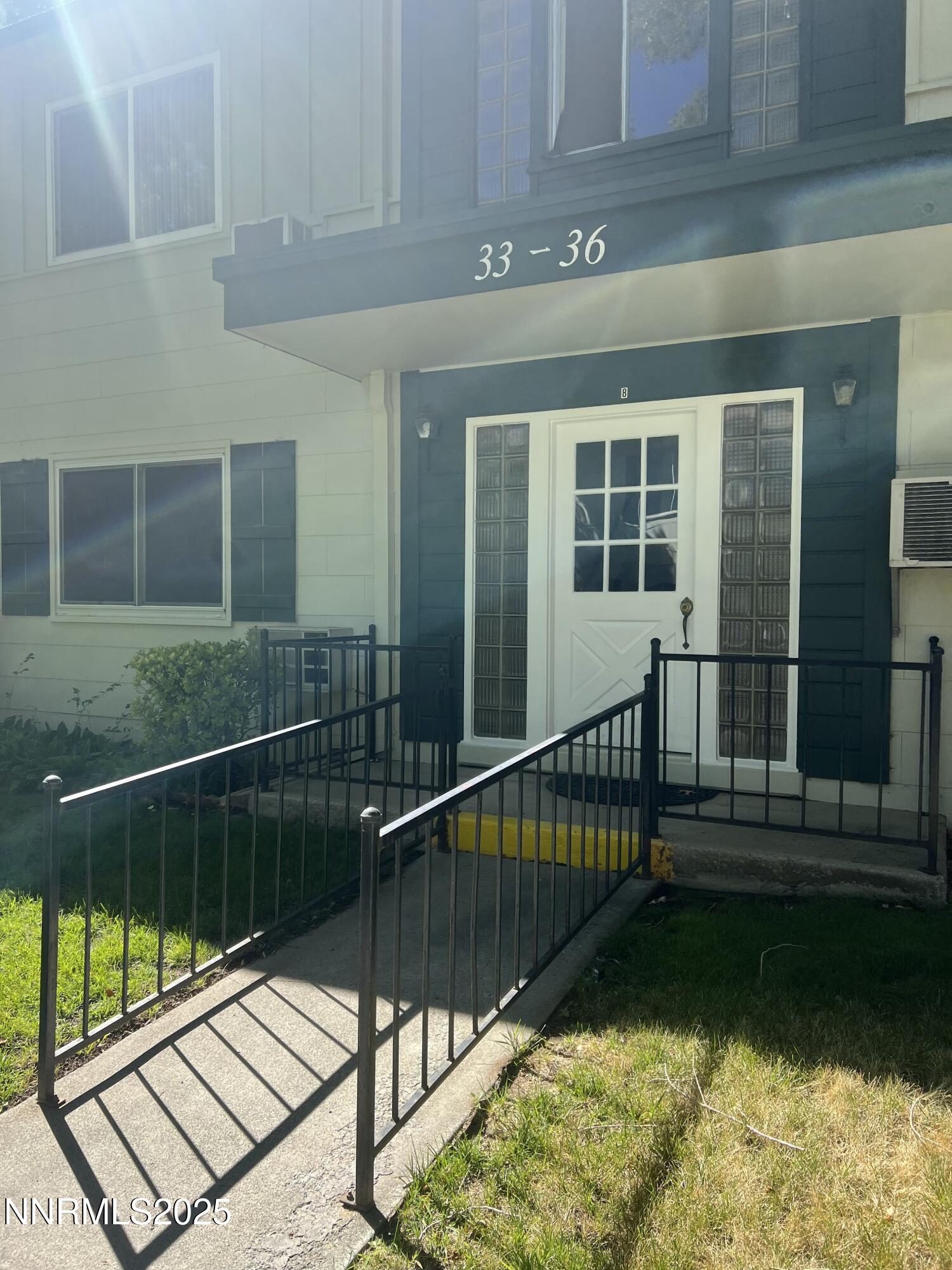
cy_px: 635
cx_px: 476
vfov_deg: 67.3
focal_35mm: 26
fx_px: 953
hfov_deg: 53.1
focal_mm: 5.7
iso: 50
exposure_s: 1/1266
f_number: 1.5
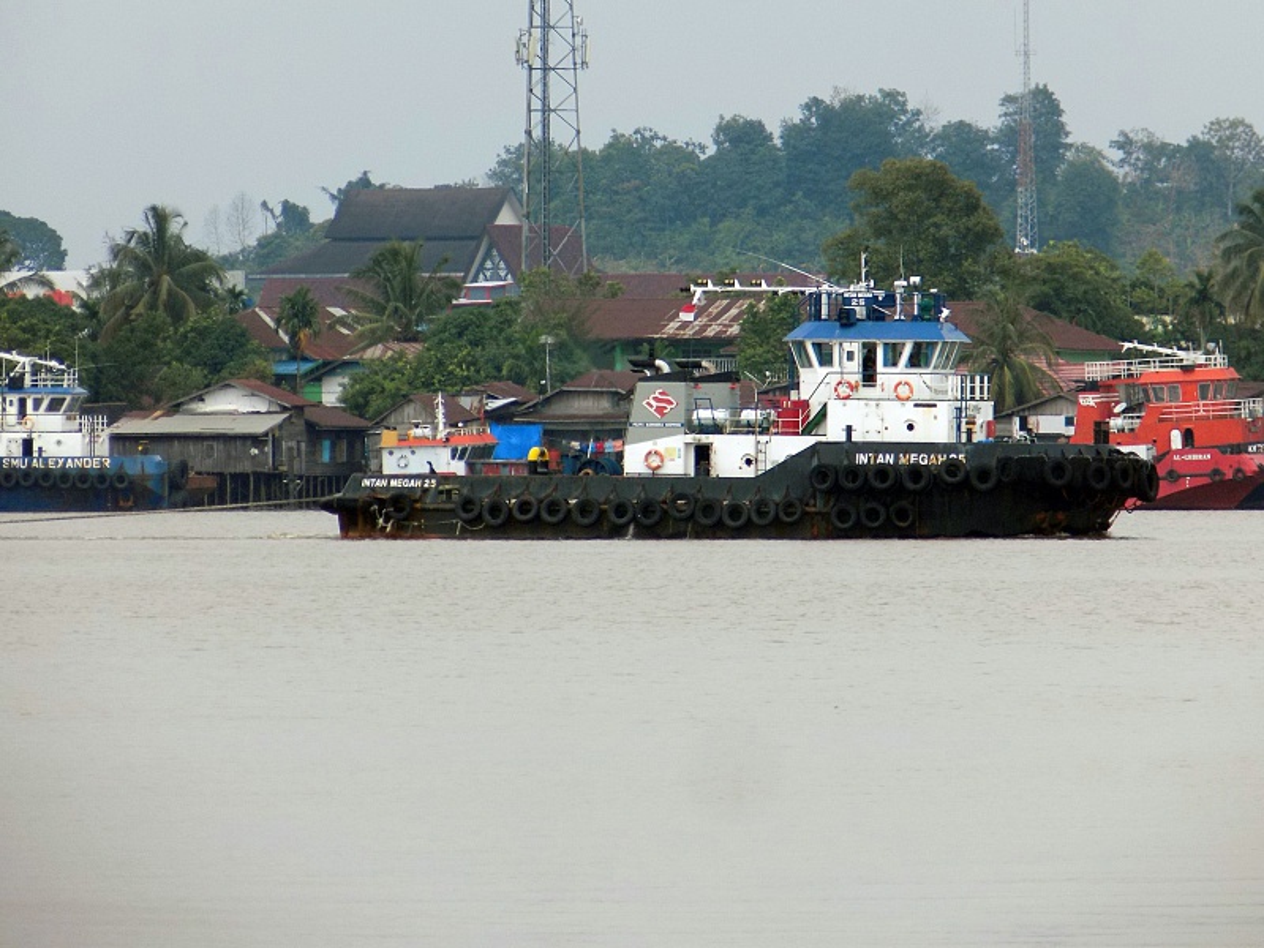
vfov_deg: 3.0
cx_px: 632
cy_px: 474
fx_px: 17856
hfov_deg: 4.1
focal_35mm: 489
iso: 80
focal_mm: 87
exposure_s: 1/250
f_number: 5.9
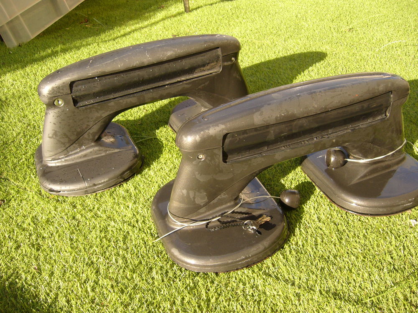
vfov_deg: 40.7
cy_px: 156
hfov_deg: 52.6
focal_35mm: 35
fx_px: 423
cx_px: 209
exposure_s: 1/200
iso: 80
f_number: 2.8
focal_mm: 5.8
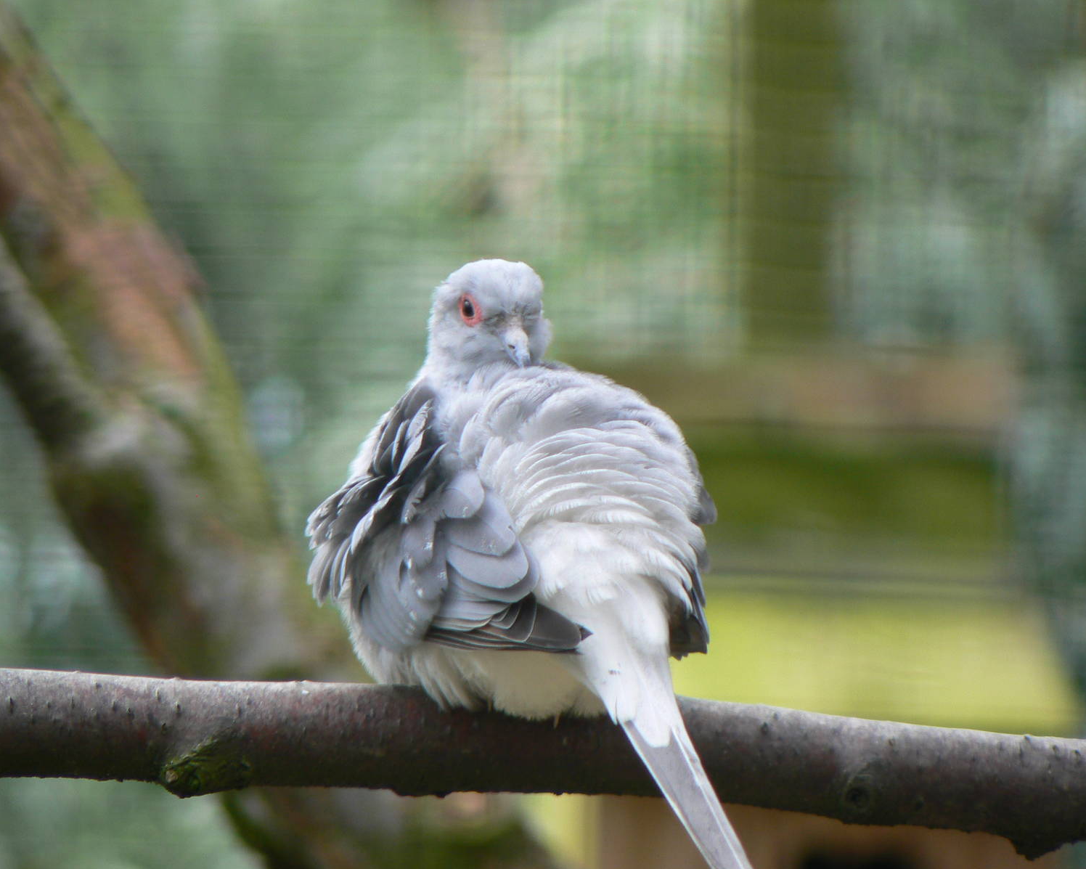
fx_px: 14497
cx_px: 533
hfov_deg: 4.3
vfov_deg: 3.4
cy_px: 435
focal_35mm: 451
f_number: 4
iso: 80
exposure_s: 1/100
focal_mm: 72
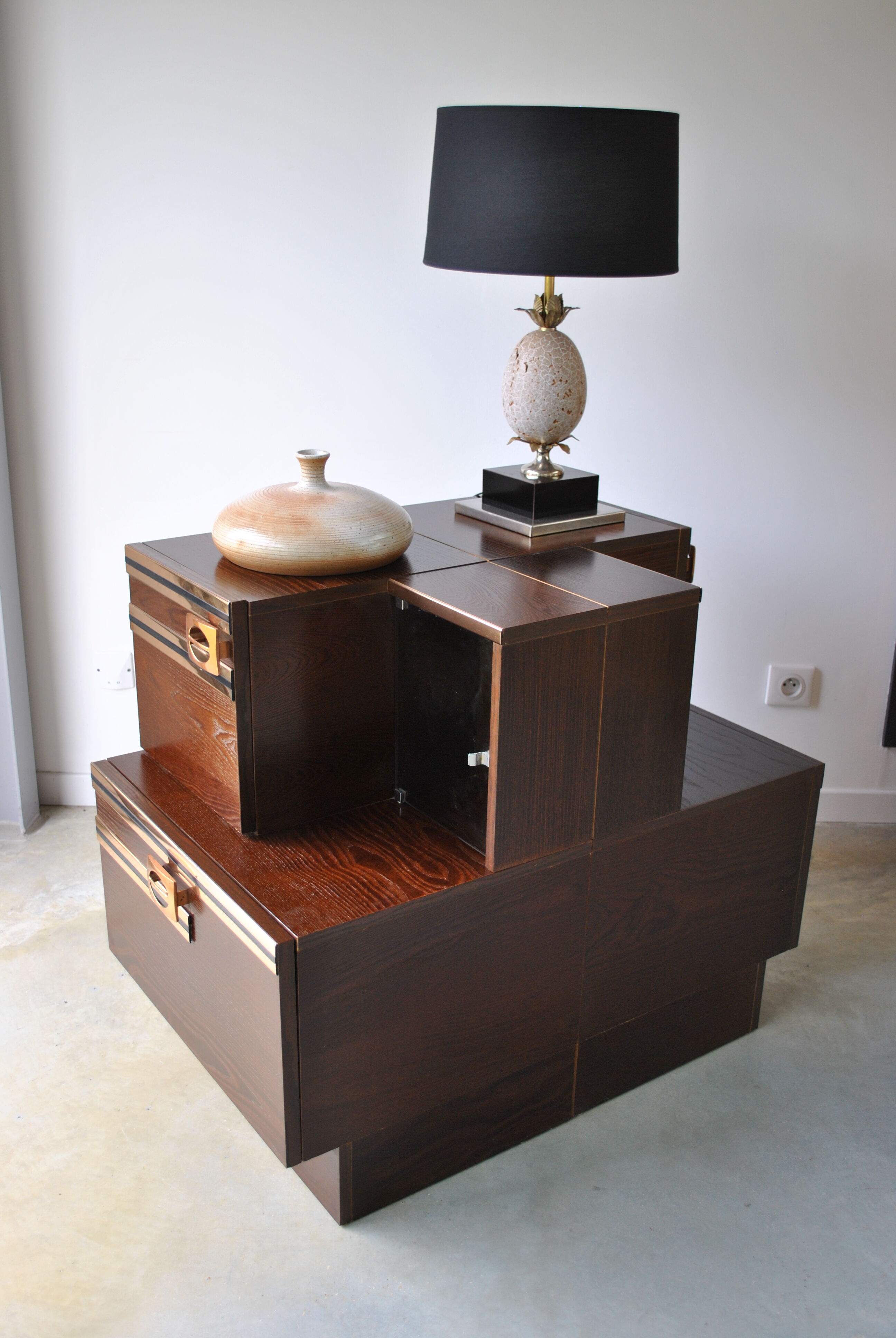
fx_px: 1228
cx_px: 448
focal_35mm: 33
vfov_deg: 57.2
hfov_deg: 40.1
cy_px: 669
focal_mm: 22
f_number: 4
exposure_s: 1/50
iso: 200
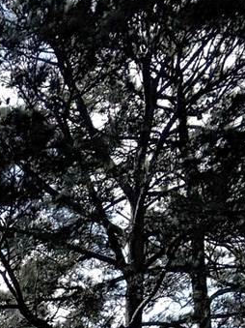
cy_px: 1100
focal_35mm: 163
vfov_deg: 8.9
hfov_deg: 7.7
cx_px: -539
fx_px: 1539
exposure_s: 1/9091
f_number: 1.78
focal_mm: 6.76
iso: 125
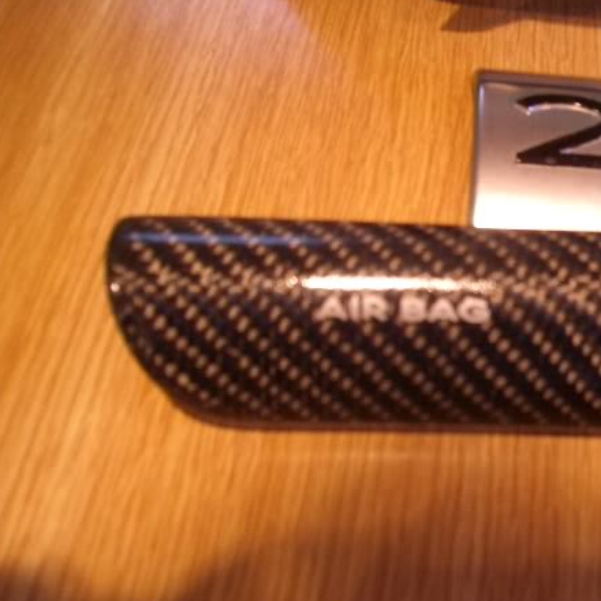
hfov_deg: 37.0
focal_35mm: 45
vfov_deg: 37.5
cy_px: 314
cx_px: 419
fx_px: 884
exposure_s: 1/20
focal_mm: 5.8
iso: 100
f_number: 2.6
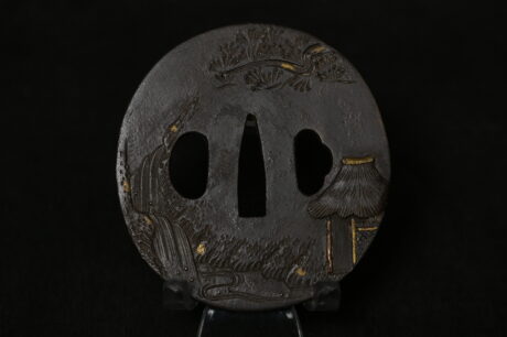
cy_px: 168
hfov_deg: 19.5
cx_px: 254
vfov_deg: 13.0
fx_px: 1478
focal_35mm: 105
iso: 2200
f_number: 9
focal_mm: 105
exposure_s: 1/125
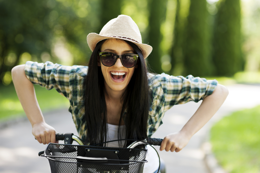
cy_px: 86
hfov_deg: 23.9
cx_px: 130
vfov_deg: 16.1
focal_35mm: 85
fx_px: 614
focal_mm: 85
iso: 100
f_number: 2.2
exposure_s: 1/160
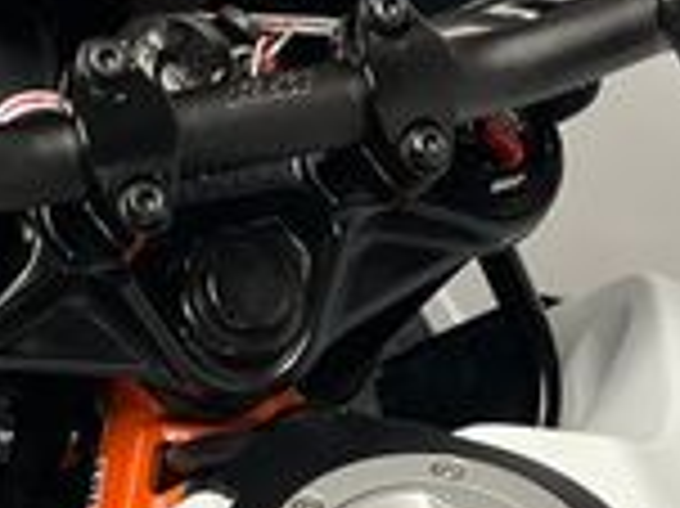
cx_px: 275
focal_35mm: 110
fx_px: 2159
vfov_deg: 13.3
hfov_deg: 17.9
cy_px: 504
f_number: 1.6
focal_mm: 5.1
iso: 125
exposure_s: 1/100
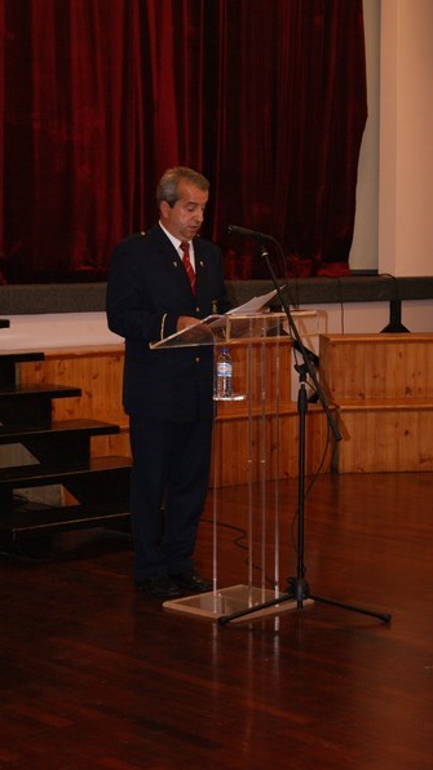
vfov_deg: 26.9
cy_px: 384
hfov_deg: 15.3
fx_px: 1613
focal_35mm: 79
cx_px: 210
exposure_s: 1/80
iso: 400
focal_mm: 50
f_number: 5.6
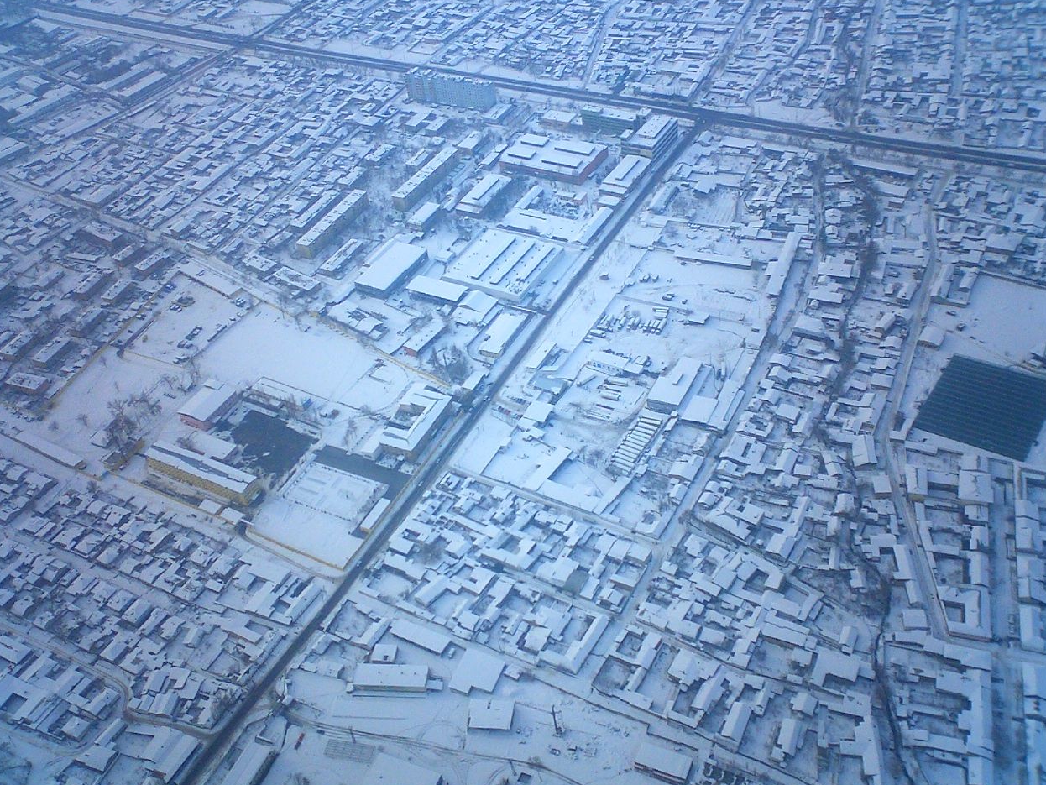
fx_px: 1148
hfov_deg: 49.0
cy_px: 394
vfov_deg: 37.7
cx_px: 517
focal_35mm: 38
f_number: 3.5
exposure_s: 1/1000
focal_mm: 5.6
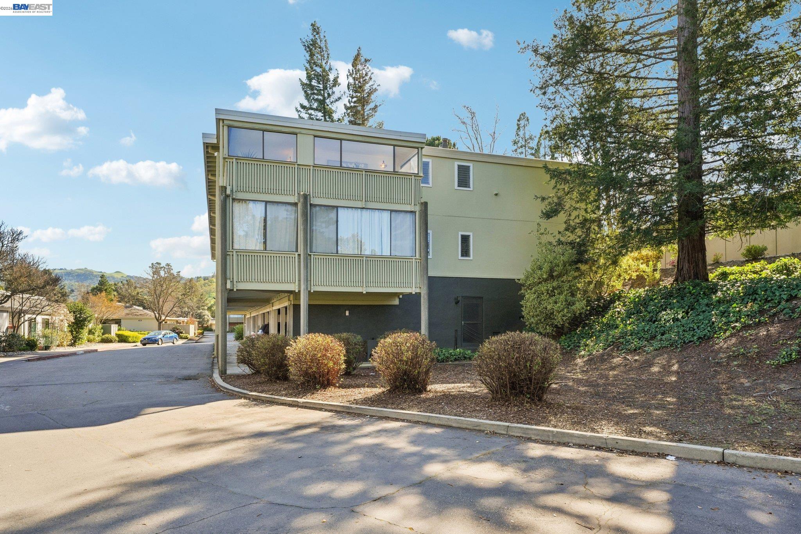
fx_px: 534
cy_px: 267
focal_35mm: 24
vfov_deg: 53.1
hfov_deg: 73.7
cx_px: 400
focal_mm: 24
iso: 640
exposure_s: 1/250
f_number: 10
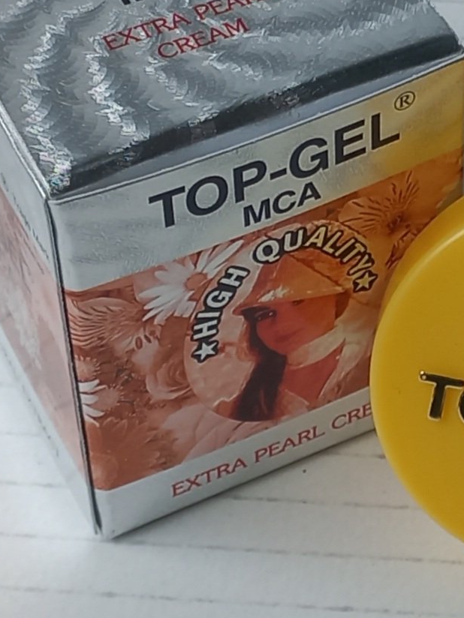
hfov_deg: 26.3
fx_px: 911
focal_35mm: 51
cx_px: 512
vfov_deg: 36.7
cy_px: 166
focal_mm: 4.6
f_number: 1.8
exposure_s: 1/132
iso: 25
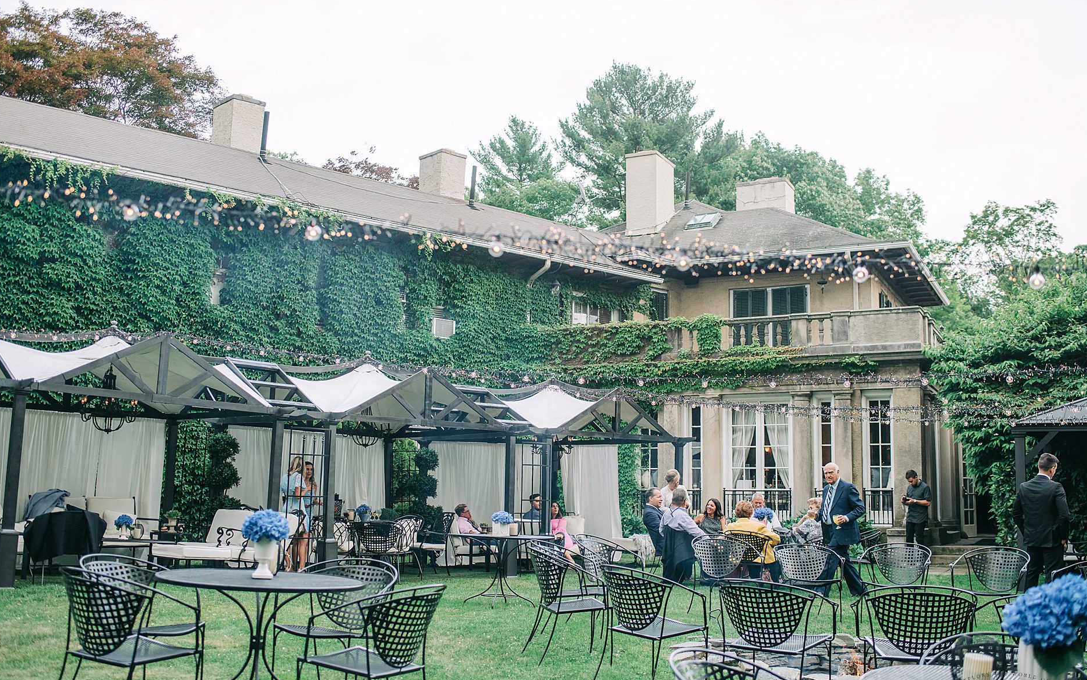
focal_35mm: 38
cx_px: 543
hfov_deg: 51.5
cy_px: 346
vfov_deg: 33.6
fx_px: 1126
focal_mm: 35
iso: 500
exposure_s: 1/1000
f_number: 2.5
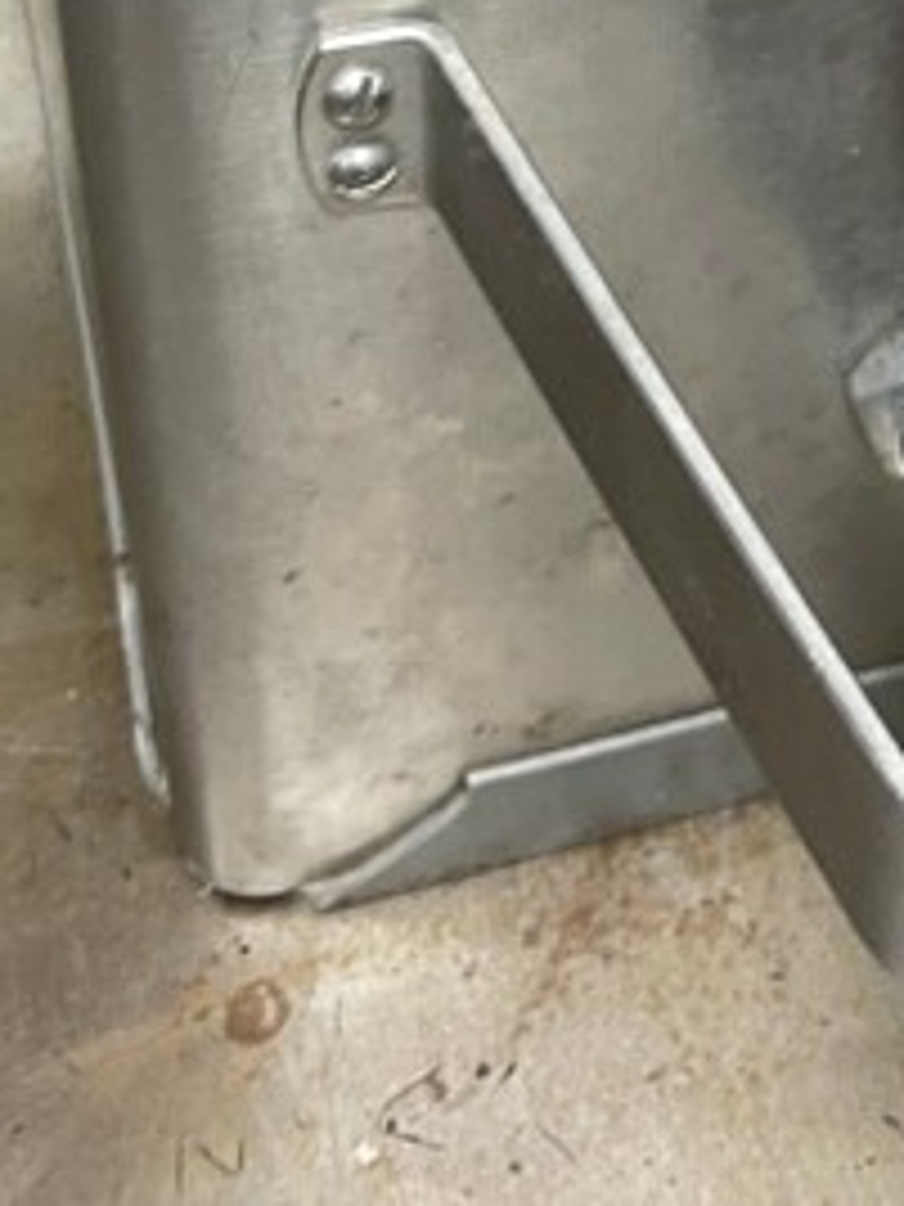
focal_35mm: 79
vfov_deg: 22.2
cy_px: -349
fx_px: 2751
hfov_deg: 18.4
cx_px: 792
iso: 160
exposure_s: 1/60
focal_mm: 5.1
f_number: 1.6
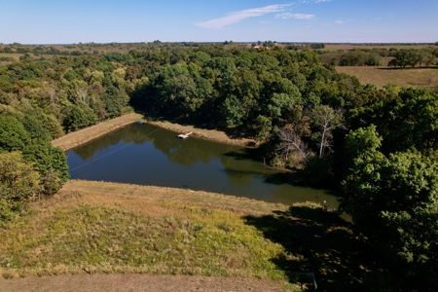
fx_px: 268
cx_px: 219
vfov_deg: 57.2
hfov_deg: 78.6
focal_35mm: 22
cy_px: 146
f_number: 2.8
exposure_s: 1/60
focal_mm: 8.38
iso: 100
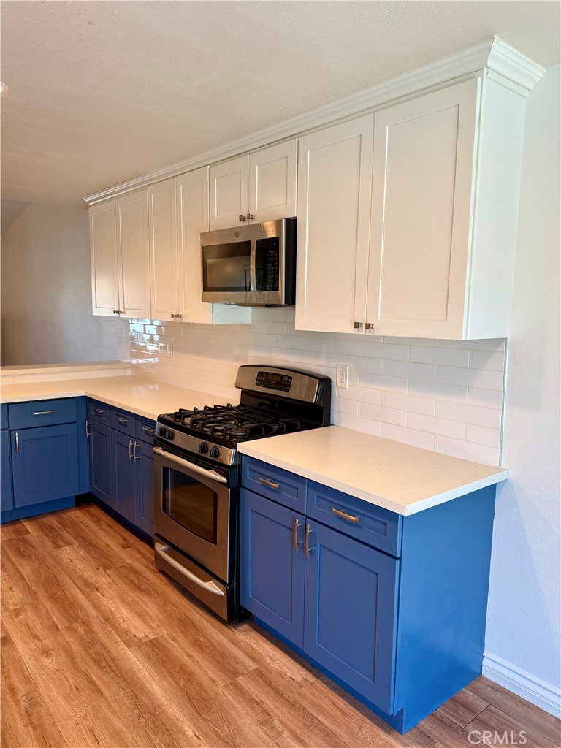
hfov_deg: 56.8
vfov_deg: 71.6
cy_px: 374
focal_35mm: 24
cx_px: 280
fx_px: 519
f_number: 1.78
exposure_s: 1/120
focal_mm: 6.76
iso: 125
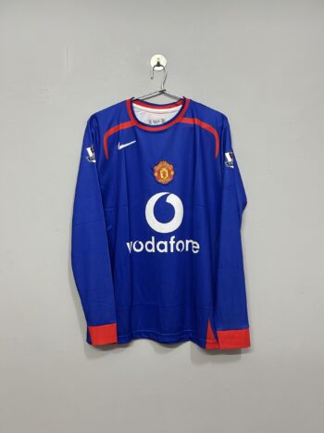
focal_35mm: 26
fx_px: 325
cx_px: 162
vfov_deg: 67.3
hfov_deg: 53.0
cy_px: 216
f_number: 1.5
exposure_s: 1/50
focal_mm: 5.7
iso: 400
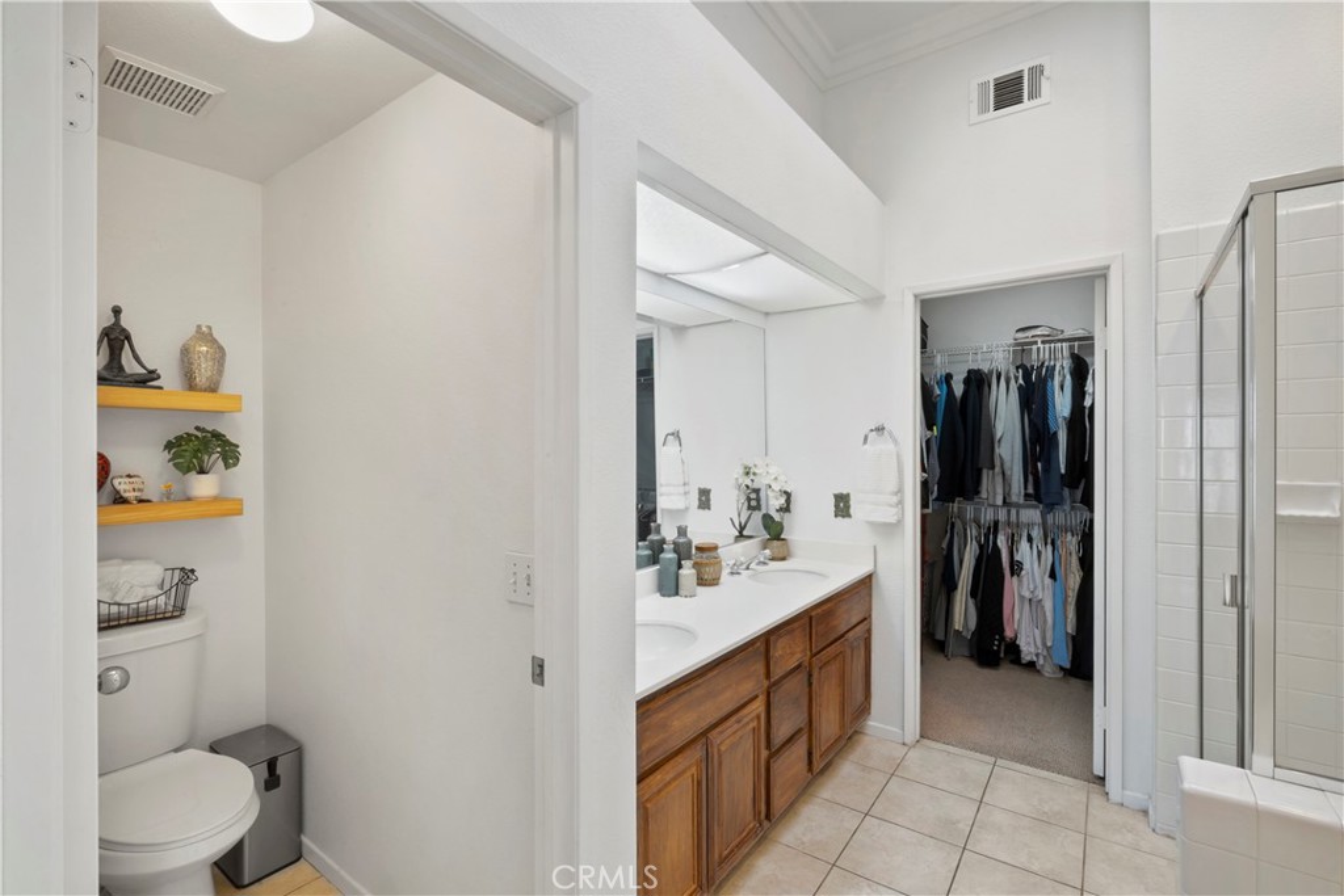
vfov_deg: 73.8
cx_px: 672
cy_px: 448
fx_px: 597
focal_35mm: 16
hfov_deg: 96.7
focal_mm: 16
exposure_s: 15
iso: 64
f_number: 22
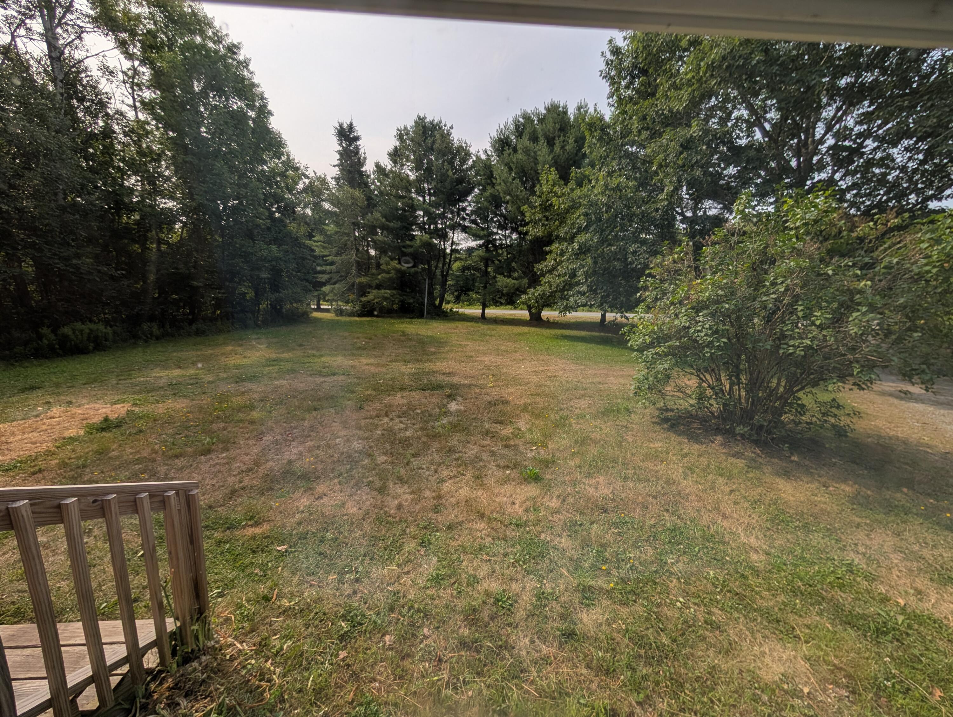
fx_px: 331
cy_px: 358
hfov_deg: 110.5
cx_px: 476
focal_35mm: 12
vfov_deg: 94.6
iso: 56
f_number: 1.7
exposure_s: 1/2924
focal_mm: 2.02
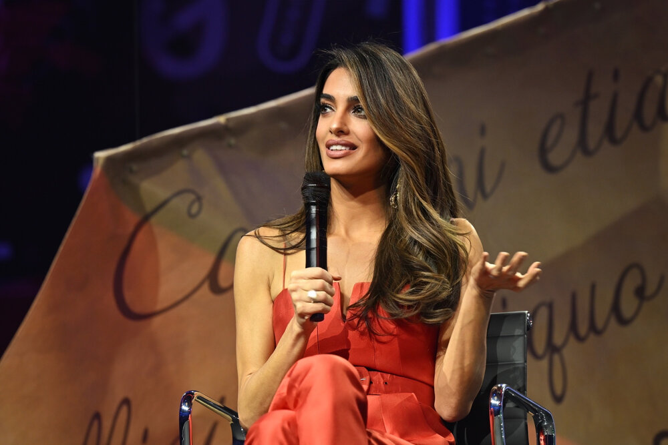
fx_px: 3340
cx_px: 334
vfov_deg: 7.6
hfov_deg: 11.4
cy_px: 222
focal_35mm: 180
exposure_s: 1/125
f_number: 2.8
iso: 800
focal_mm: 120
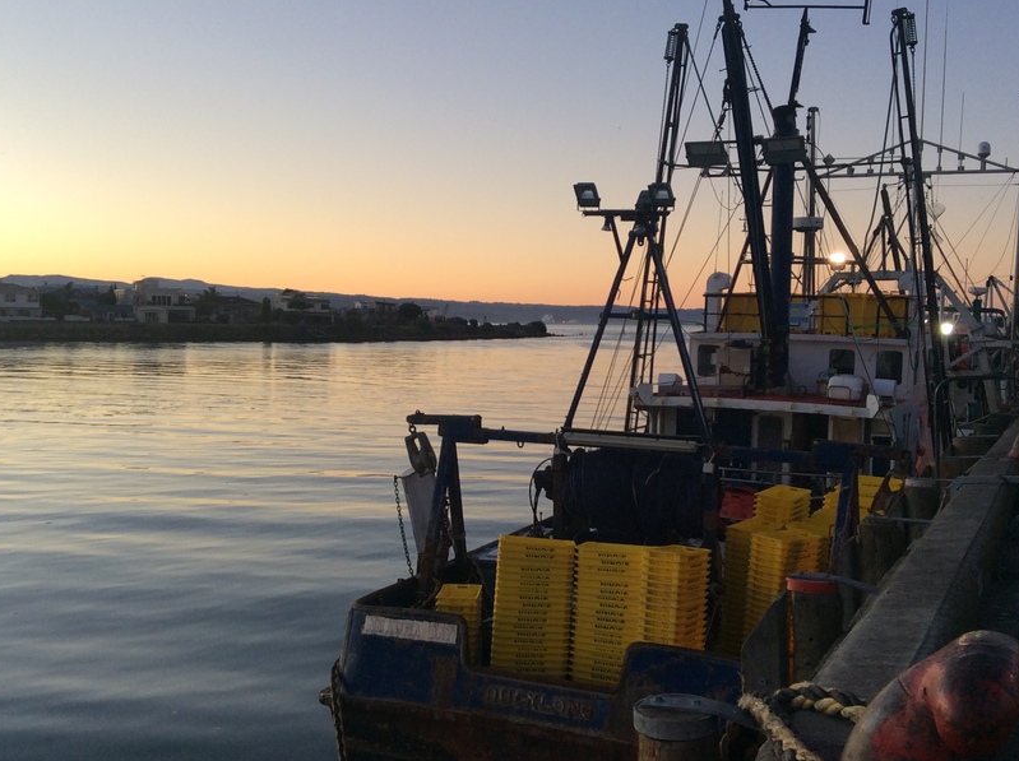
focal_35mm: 41
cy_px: 393
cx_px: 559
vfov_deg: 35.1
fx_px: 1205
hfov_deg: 45.8
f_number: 2.4
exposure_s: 1/101
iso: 32
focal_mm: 3.3
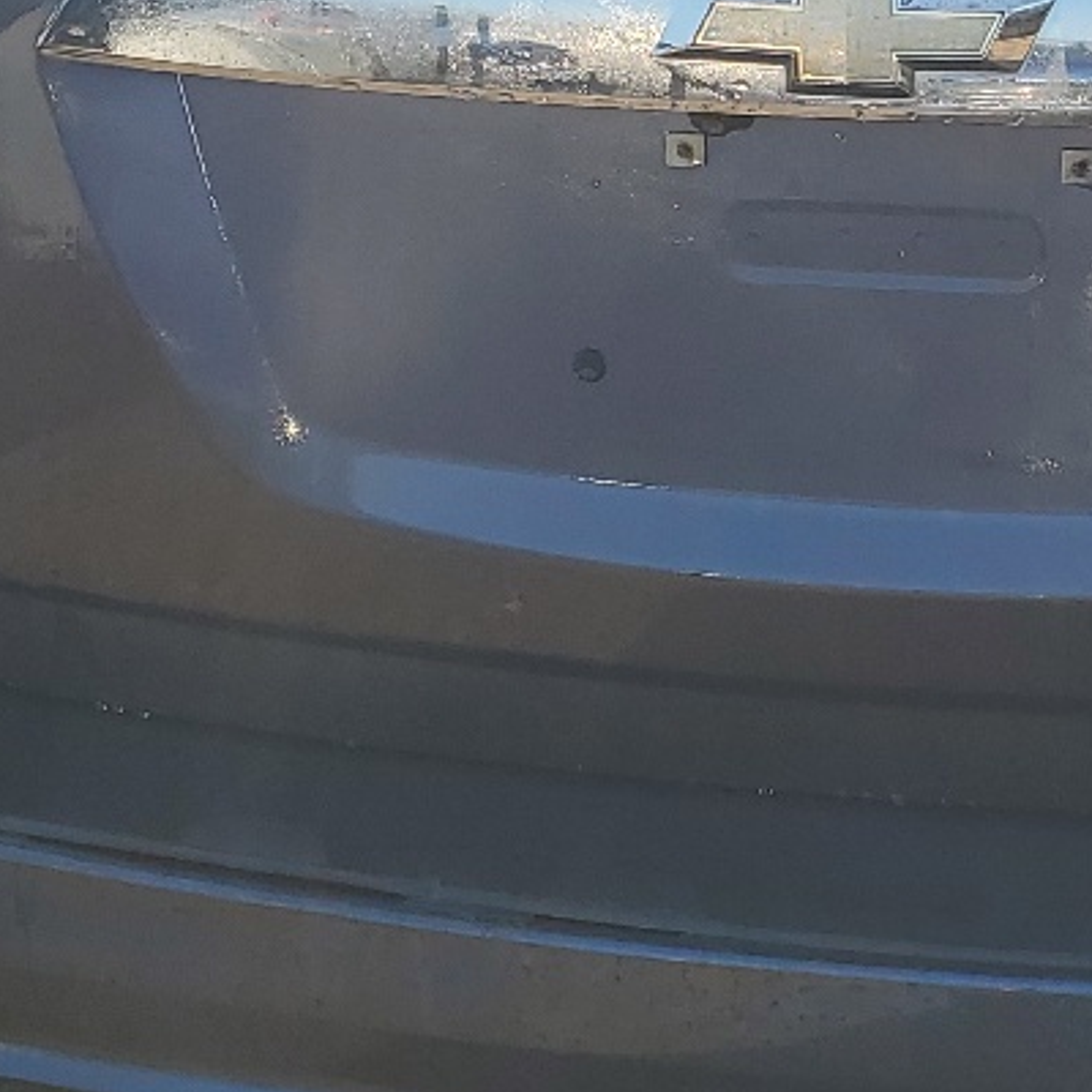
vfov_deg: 18.6
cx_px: 1029
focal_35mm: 92
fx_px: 3284
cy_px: 131
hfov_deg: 18.5
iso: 50
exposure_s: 1/1667
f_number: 1.5
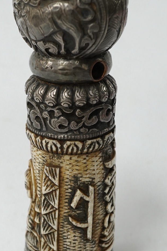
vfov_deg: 23.4
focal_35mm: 87
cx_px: 56
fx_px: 605
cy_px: 142
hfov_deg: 15.7
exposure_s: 1/125
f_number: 5
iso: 1250
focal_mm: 30
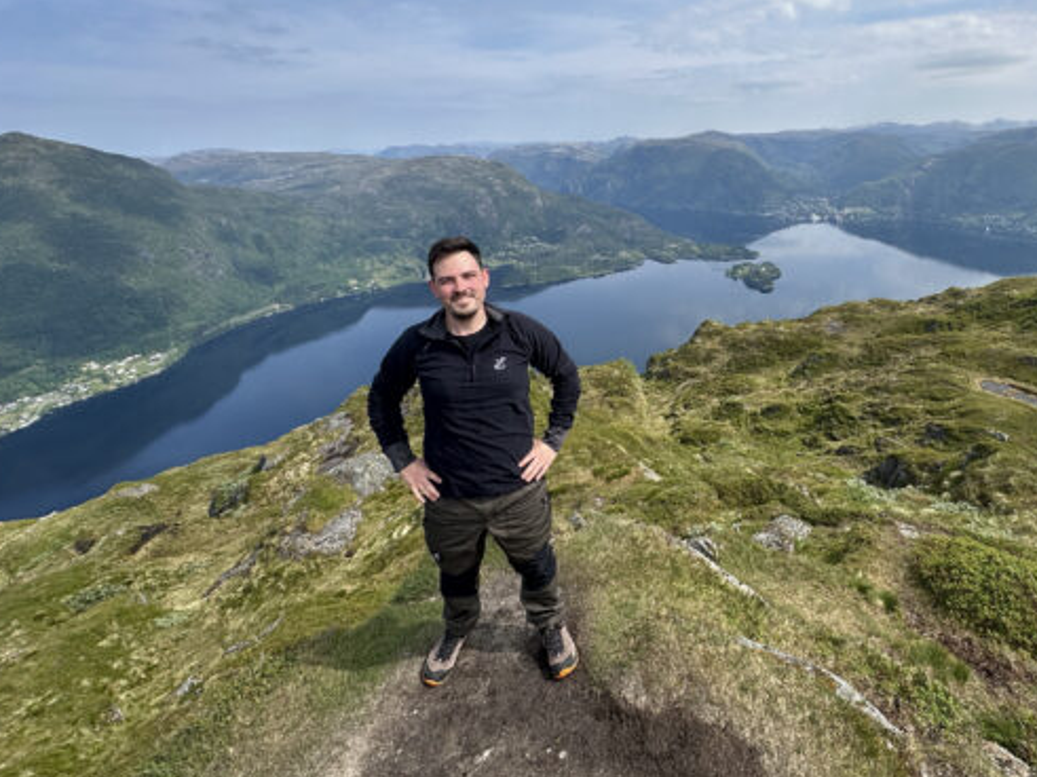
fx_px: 569
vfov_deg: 67.0
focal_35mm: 19
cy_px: 268
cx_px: 690
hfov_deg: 81.9
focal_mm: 2.22
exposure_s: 1/1916
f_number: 2.2
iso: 50
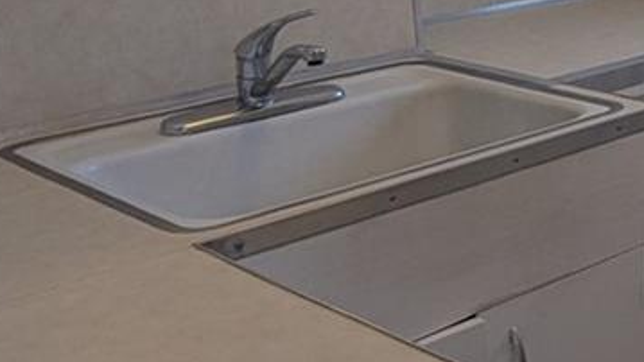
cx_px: 915
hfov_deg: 26.2
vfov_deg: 18.8
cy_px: 38
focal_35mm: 63
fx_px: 1076
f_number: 2.2
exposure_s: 1/149
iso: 46
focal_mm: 1.95
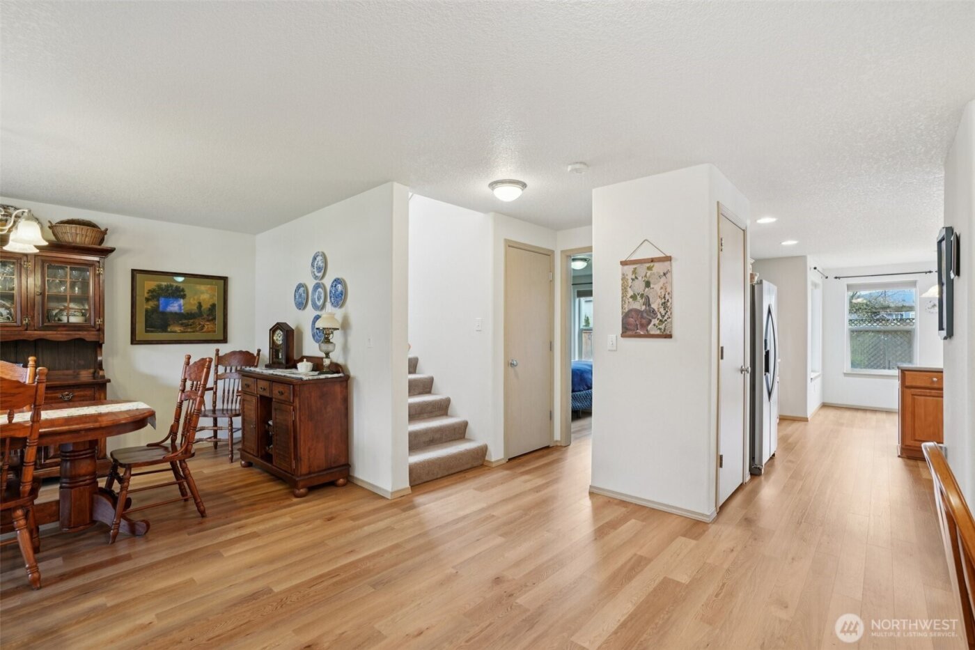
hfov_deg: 96.7
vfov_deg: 73.7
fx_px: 433
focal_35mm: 16
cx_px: 488
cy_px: 325
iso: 400
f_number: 8
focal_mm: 16
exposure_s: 1/10
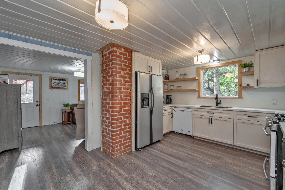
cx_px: 142
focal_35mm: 15
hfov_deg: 100.4
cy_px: 95
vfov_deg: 77.3
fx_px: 119
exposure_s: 1/20
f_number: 6.3
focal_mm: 15
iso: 320
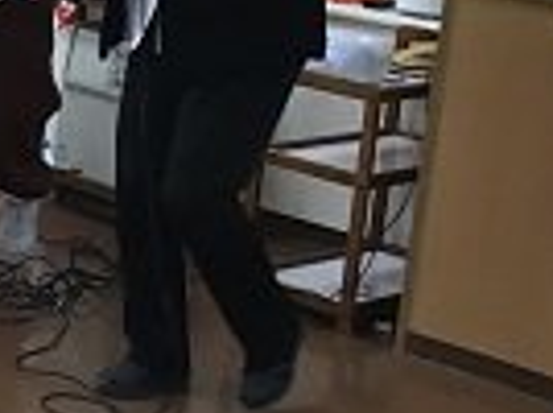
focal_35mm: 116
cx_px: -338
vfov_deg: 12.6
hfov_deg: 15.4
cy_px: 19
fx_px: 1850
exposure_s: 1/30
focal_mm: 3.3
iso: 32
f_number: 2.4
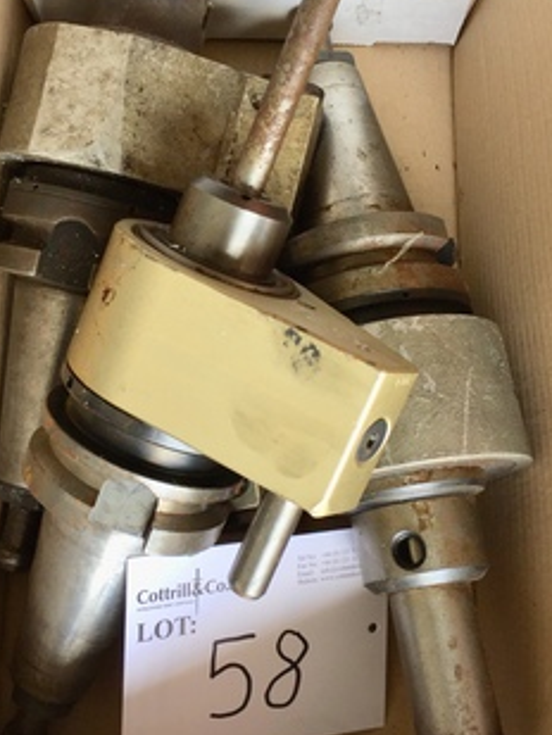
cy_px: 307
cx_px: 238
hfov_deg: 32.2
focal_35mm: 45
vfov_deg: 41.9
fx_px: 956
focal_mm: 4.15
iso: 50
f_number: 2.2
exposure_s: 1/100
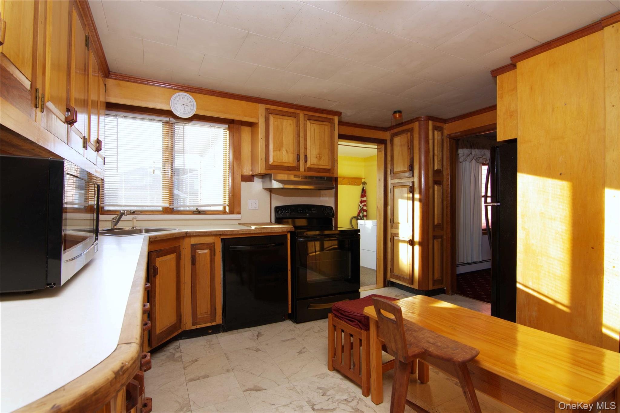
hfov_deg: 95.0
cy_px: 206
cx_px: 310
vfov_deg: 72.1
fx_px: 284
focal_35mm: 16
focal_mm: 11
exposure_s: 1/20
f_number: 9
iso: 320
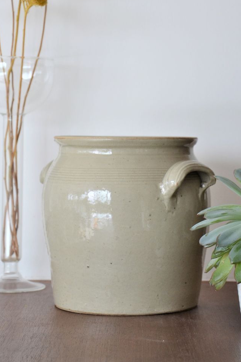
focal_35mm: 110
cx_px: 150
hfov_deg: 12.4
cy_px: 117
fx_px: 1106
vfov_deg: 18.5
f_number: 5
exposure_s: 1/80
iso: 400
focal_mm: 52
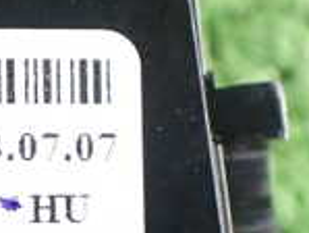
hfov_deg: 15.3
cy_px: 210
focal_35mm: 121
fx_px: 1081
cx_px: -122
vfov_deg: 12.2
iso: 800
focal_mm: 5.4
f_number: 2.3
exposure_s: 1/60
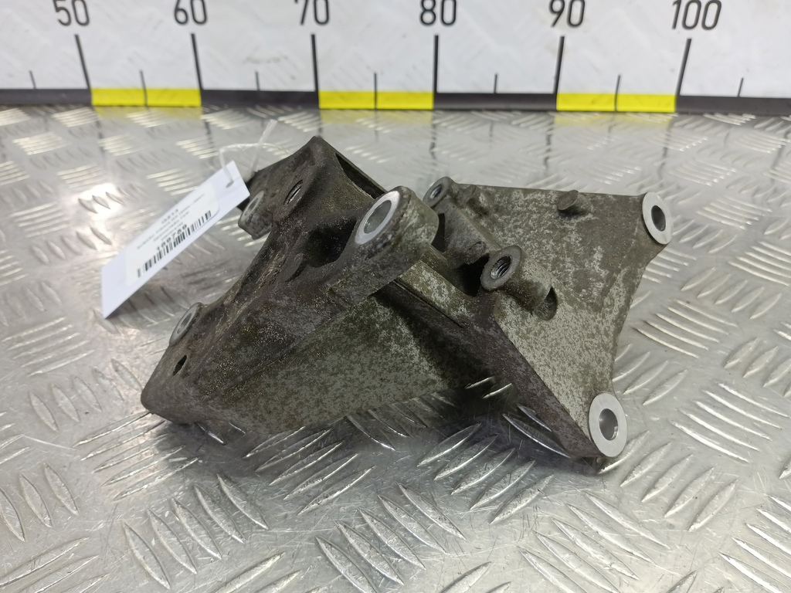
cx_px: 396
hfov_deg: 65.3
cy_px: 296
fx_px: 617
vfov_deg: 51.4
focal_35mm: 27
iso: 164
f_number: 1.6
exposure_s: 1/50
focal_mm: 4.11
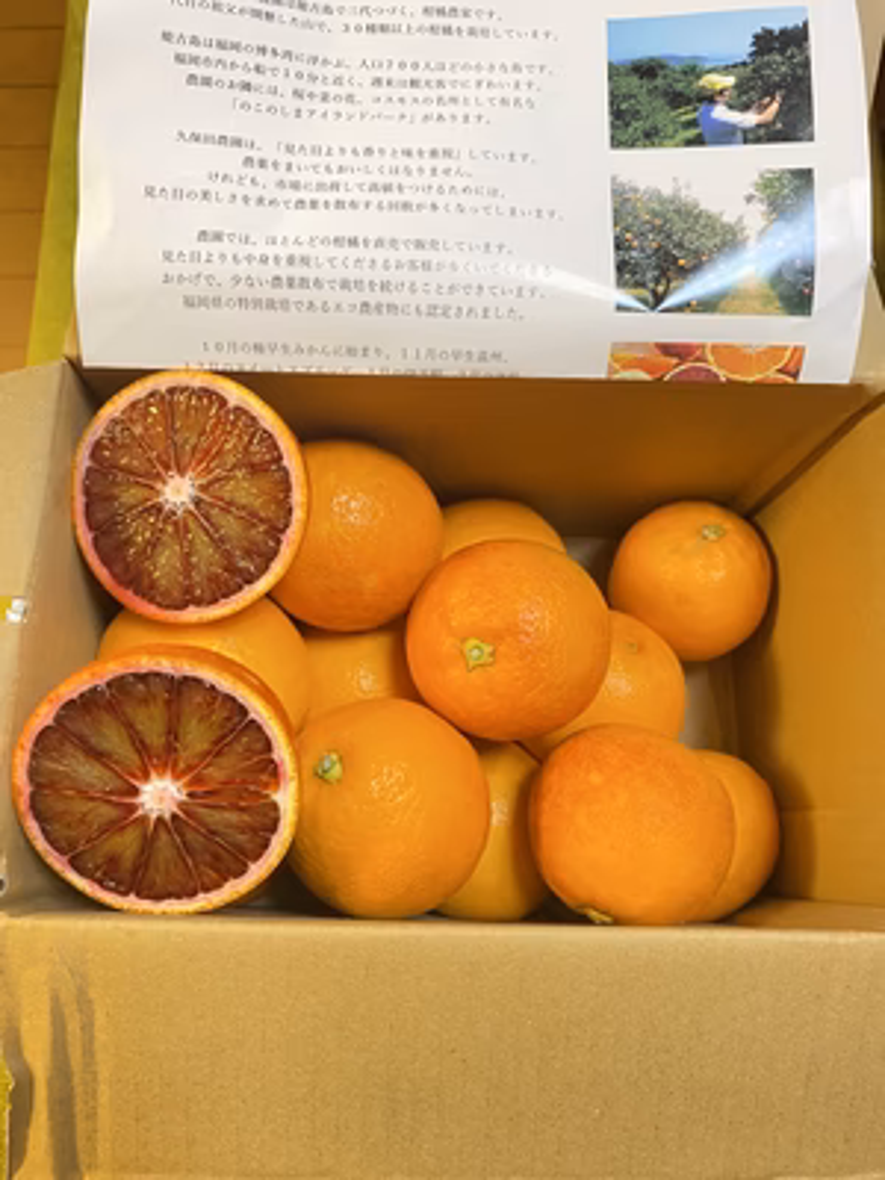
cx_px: 442
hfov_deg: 53.1
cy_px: 590
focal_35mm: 26
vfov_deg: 67.3
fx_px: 886
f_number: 1.8
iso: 400
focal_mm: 4.25
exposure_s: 1/33
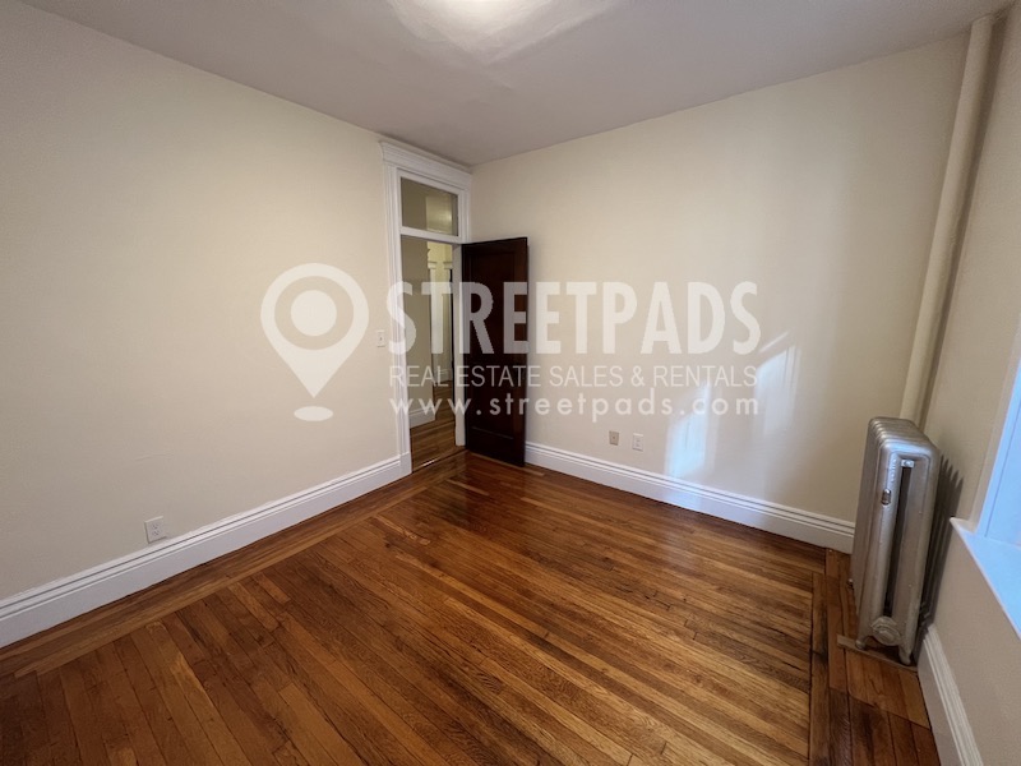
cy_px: 383
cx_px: 510
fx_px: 383
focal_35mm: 13
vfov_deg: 89.9
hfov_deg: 106.2
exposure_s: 1/60
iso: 200
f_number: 1.8
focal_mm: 1.57
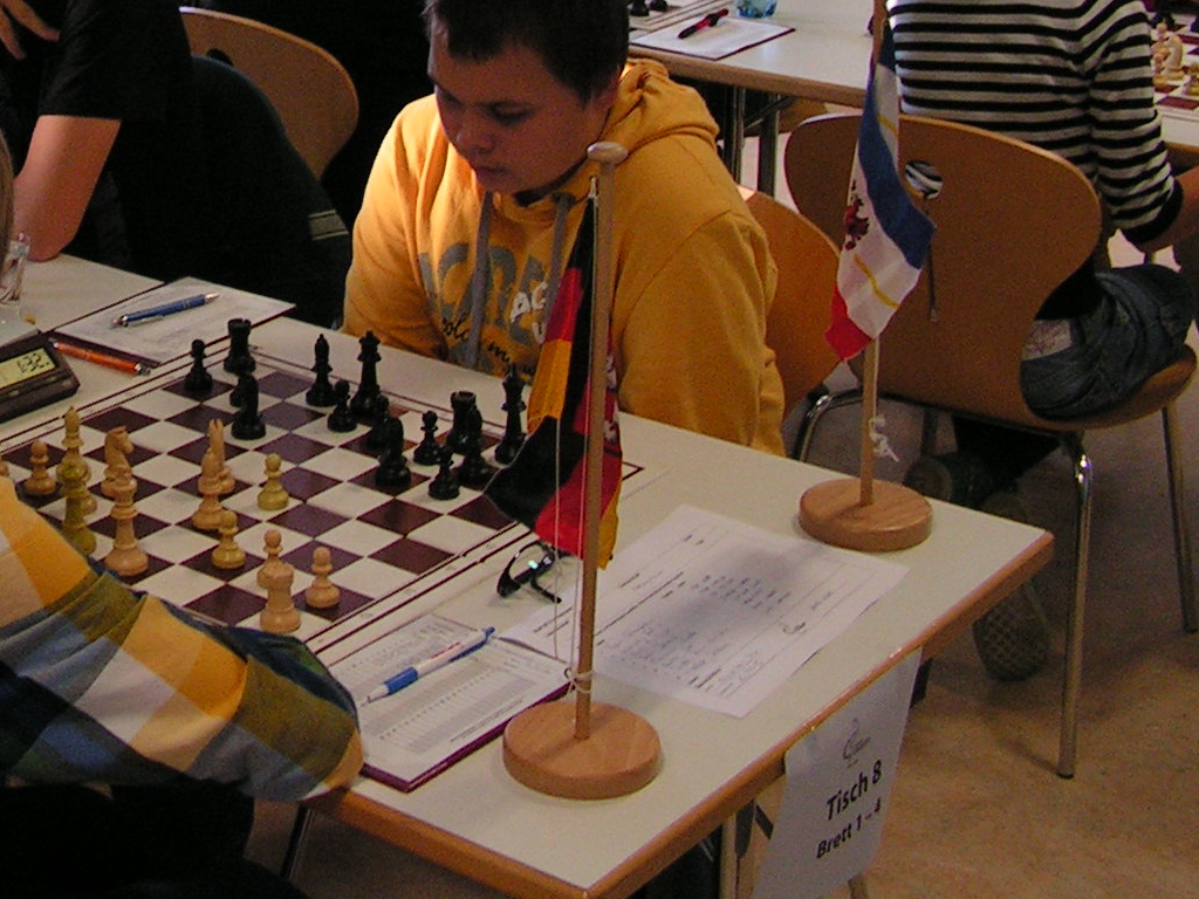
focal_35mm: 72
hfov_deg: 26.1
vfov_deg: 19.9
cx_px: 110
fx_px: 2494
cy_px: 26
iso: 125
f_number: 3.2
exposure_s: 1/40
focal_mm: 6
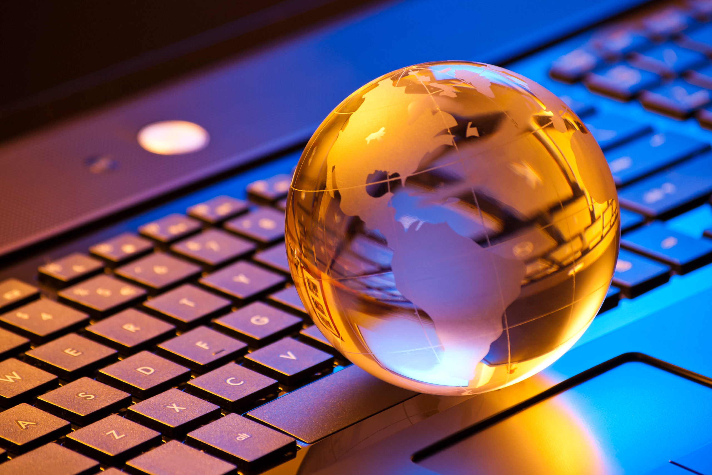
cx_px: 356
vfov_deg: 8.0
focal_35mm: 172
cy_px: 238
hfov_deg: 11.9
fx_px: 3413
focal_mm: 115
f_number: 8
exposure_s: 3
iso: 200
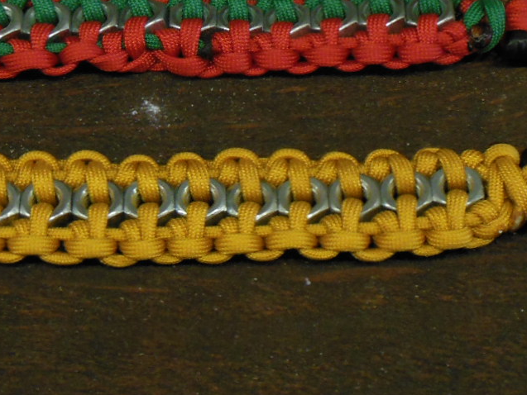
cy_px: -51
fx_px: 1645
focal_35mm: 108
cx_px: 201
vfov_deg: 13.4
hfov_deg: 18.2
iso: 400
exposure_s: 1/20
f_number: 3.8
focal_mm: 7.7
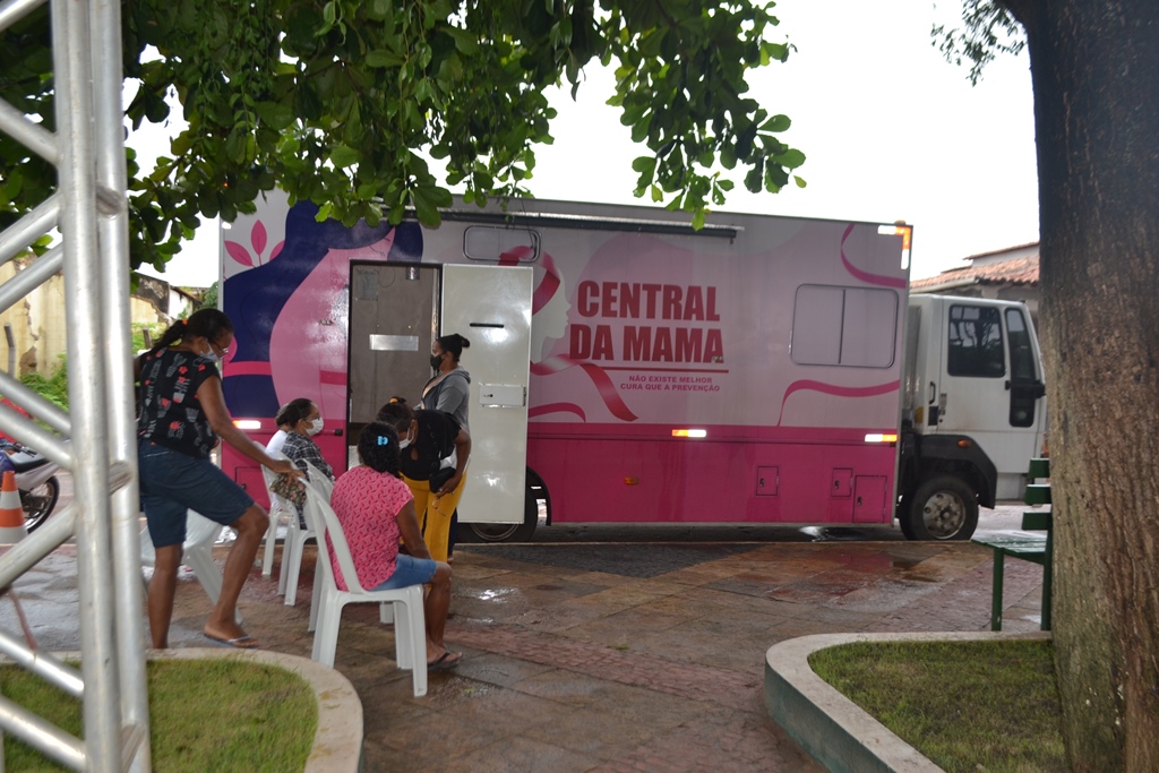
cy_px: 386
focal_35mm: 30
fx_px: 966
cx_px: 580
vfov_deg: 43.6
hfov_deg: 61.9
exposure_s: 1/125
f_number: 4
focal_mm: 20
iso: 160
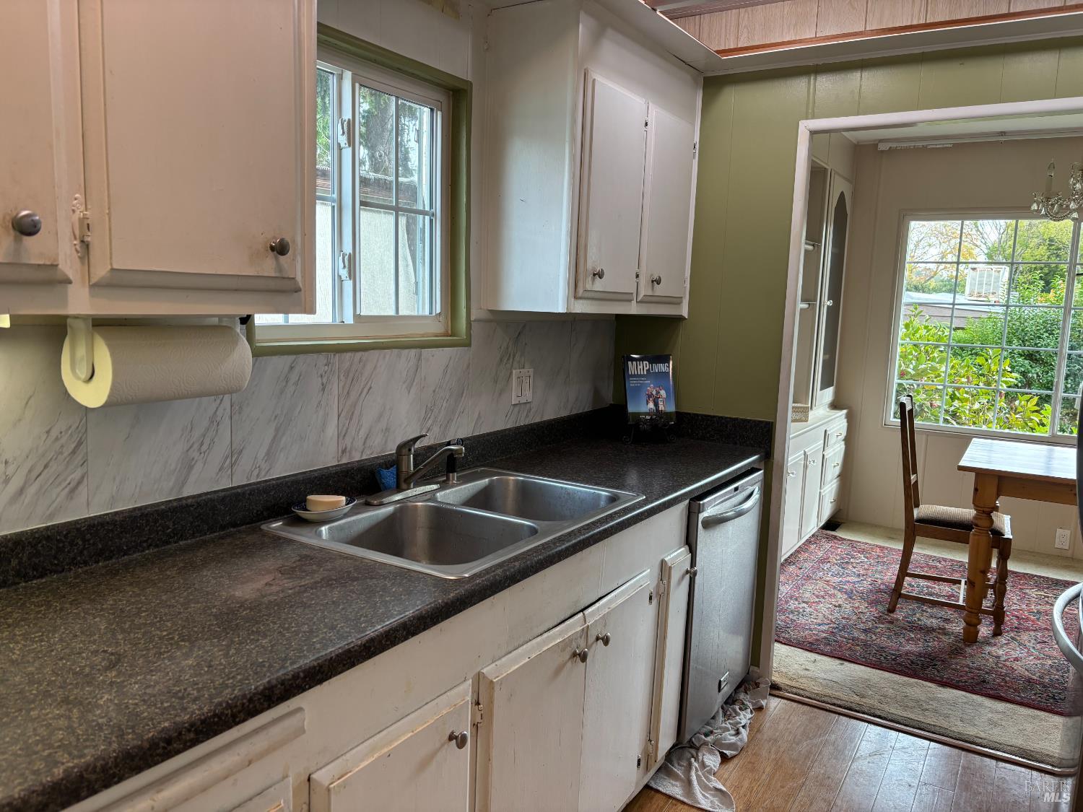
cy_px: 406
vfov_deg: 53.1
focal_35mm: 26
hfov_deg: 67.3
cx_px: 542
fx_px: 813
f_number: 1.6
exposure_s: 1/120
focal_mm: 5.96
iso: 100
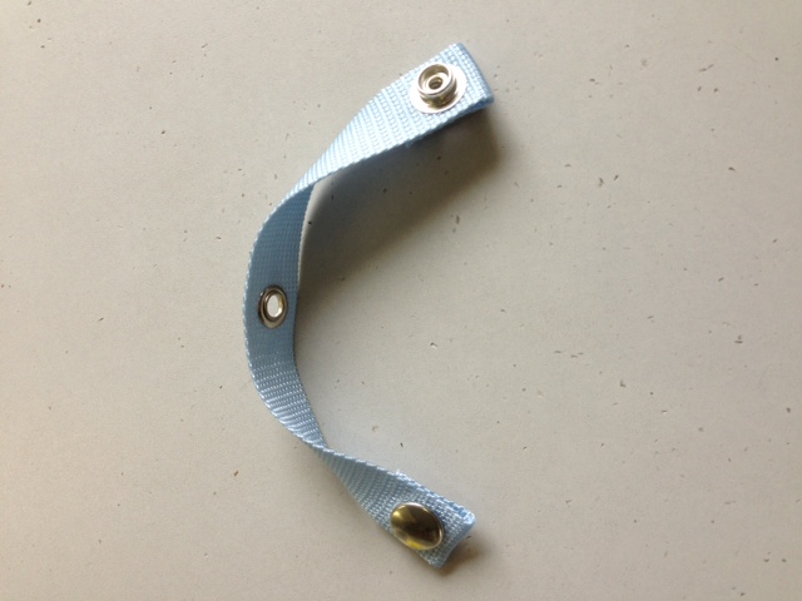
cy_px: 300
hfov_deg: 55.4
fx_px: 765
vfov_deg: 42.9
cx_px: 401
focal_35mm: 33
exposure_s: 1/40
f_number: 2.4
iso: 50
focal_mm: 4.13
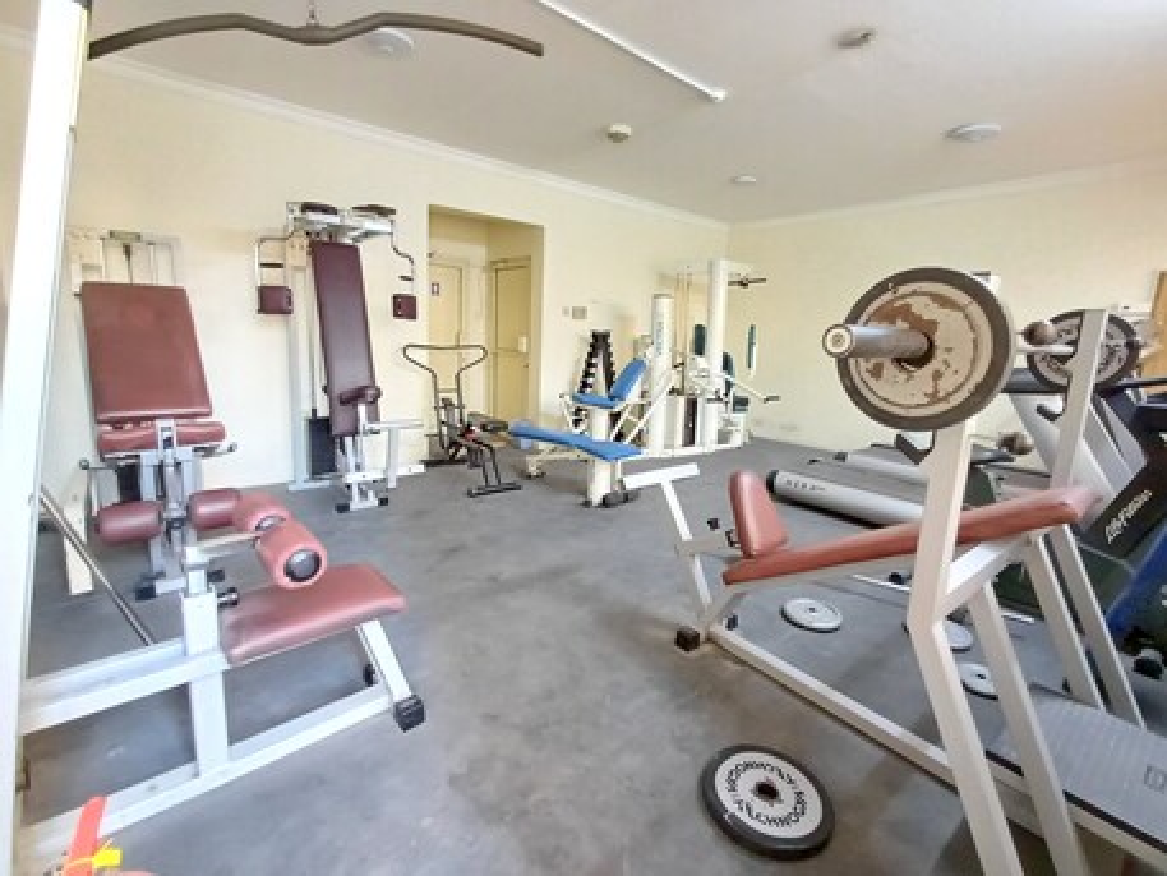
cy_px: 438
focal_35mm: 16
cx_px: 584
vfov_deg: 78.1
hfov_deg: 94.5
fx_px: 540
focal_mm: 1.64
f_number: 2.2
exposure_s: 1/14
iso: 800
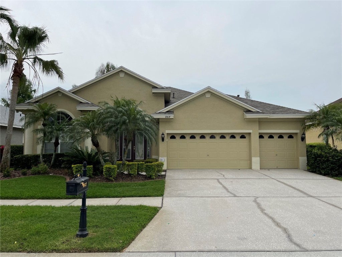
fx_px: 257
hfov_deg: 67.3
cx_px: 171
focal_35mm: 26
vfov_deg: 53.1
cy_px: 128
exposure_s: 1/4292
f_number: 1.6
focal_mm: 4.2
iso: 32
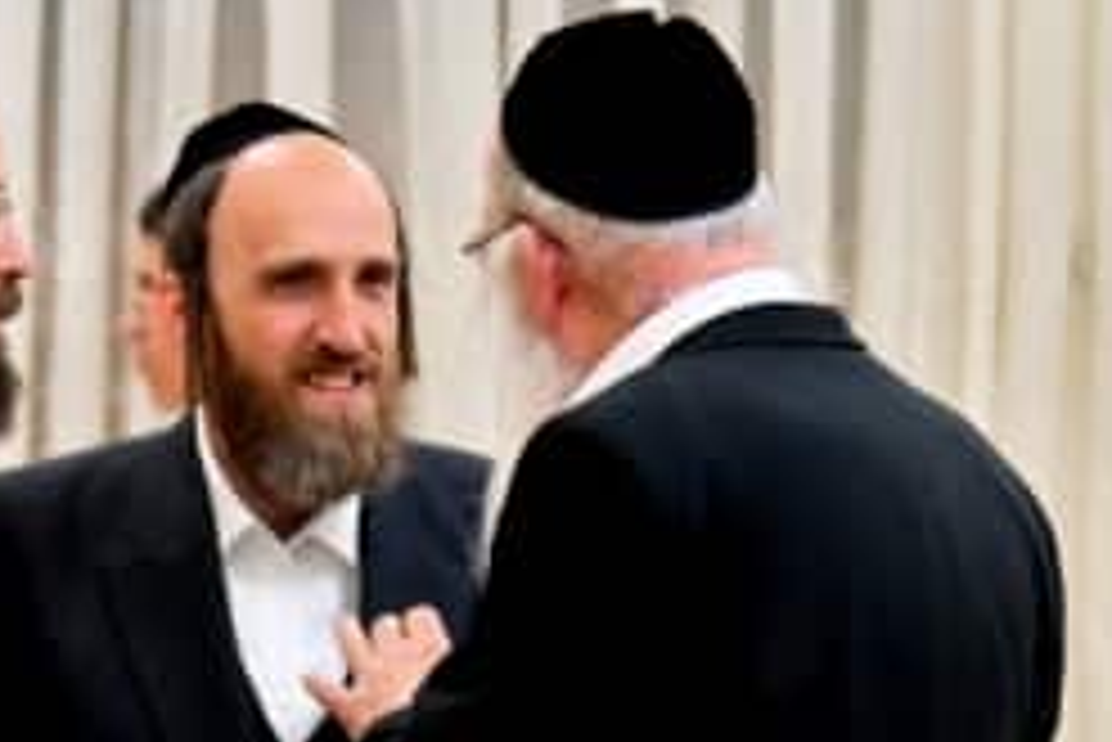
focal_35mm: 326
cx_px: 203
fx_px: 10075
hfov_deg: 6.3
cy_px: 553
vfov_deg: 4.2
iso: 1000
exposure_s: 1/320
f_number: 4
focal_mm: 120
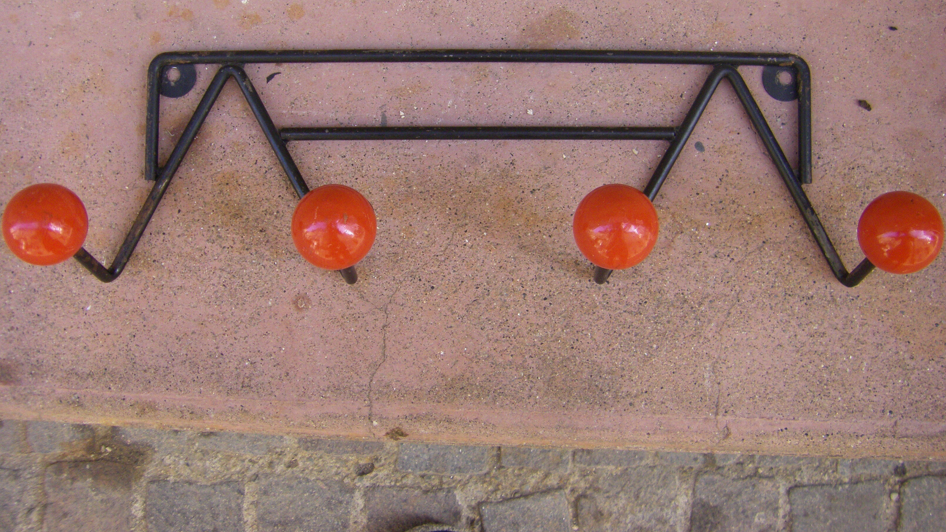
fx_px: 1054
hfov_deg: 48.4
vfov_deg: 28.3
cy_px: 202
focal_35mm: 42
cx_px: 471
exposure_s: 1/100
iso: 200
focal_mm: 6.3
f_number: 3.5
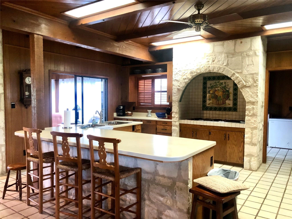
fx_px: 236
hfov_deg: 63.4
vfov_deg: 49.7
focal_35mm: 28
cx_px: 146
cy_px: 110
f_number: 1.8
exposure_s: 1/15
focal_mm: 3.99
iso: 100
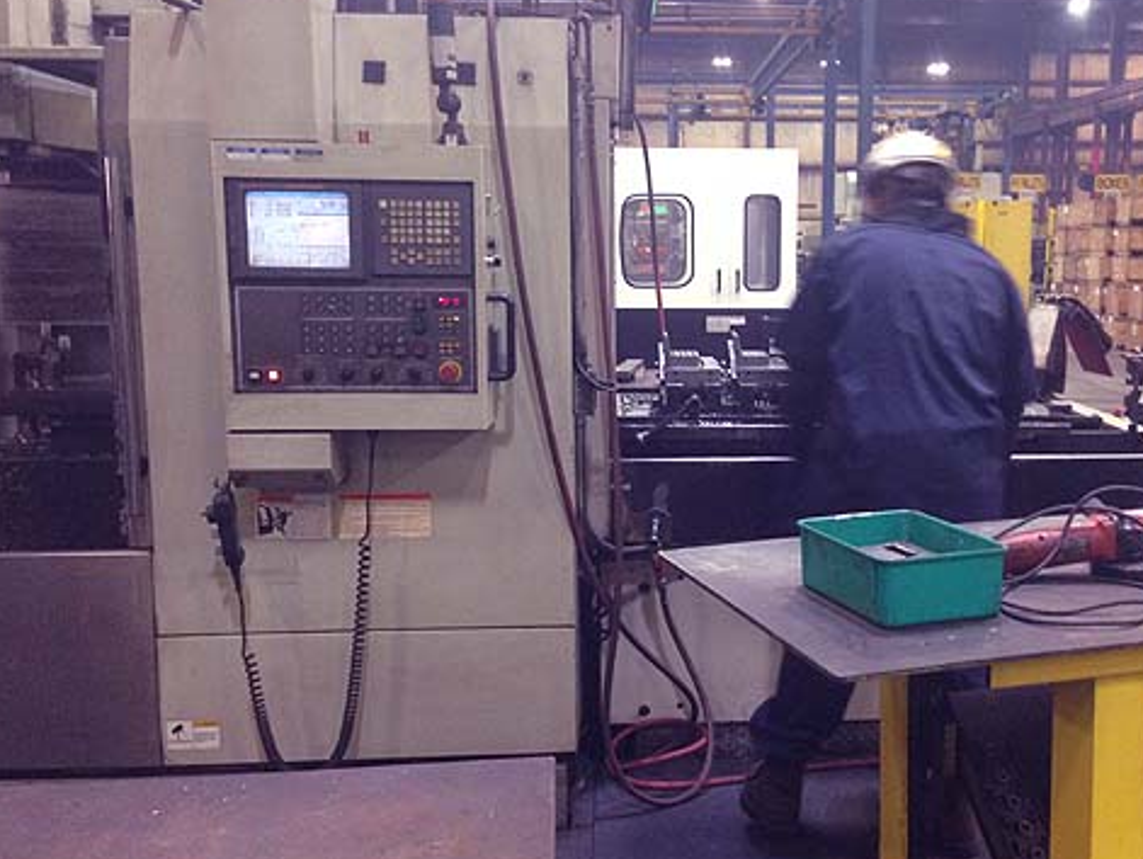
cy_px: 432
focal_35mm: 42
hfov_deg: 44.5
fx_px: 1388
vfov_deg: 34.4
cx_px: 701
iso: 320
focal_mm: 4.12
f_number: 2.4
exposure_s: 1/20
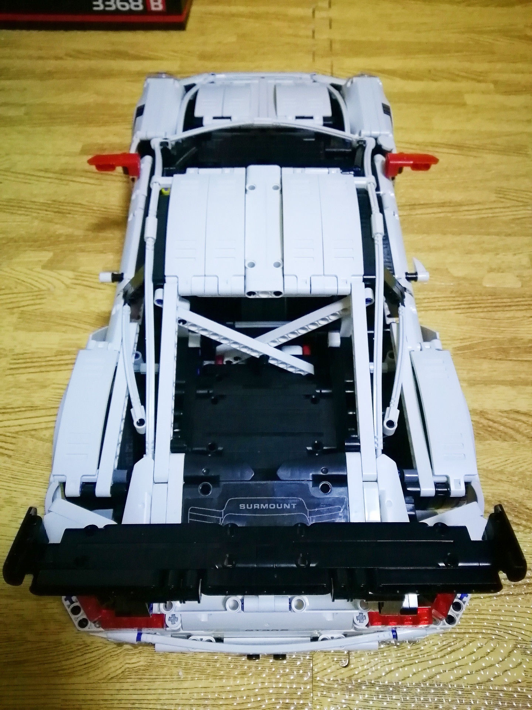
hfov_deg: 53.1
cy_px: 355
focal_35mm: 26
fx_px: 533
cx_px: 266
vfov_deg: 67.3
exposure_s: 1/16.7
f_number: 2
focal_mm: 4.04
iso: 800
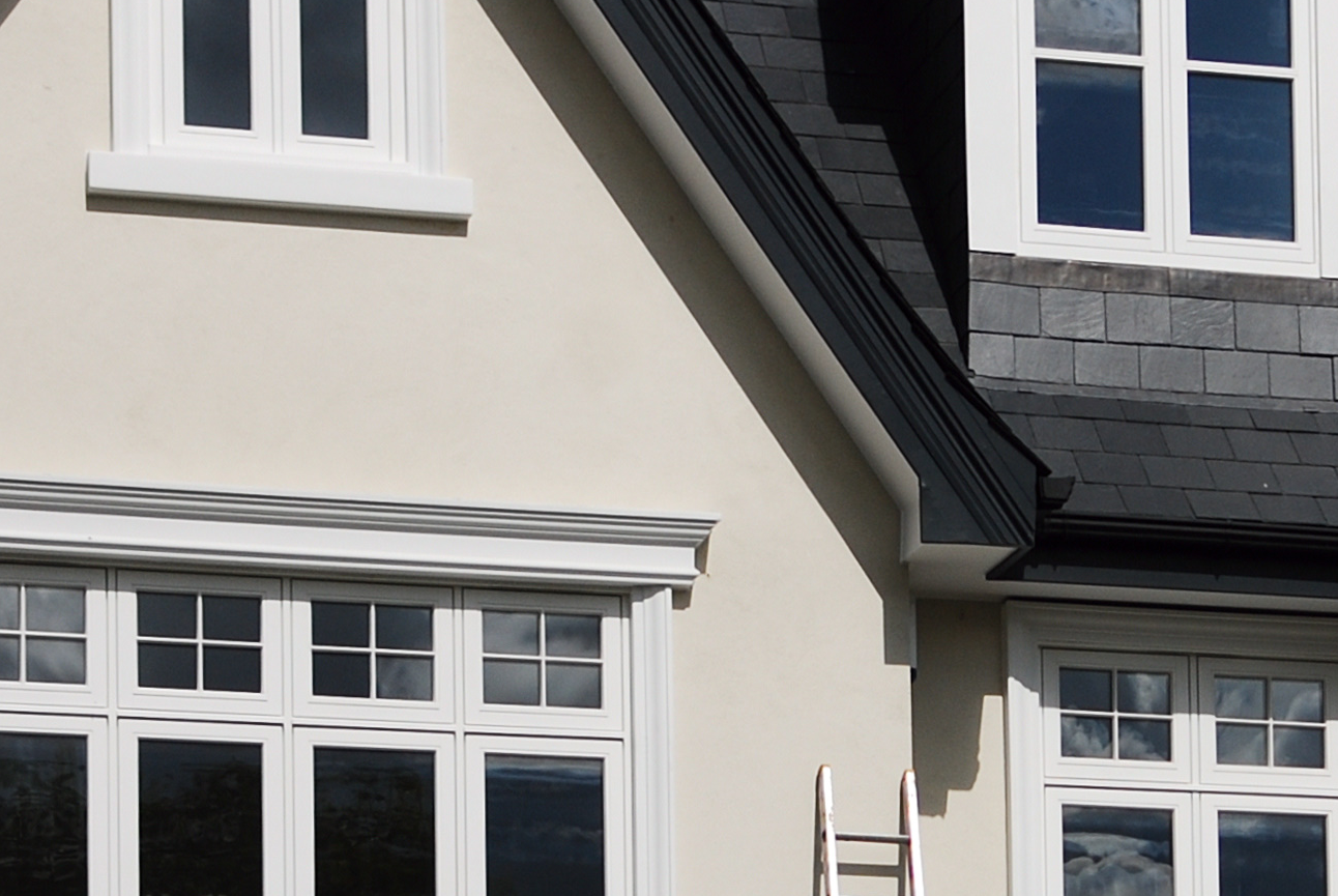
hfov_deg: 14.8
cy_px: 565
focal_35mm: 137
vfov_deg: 10.0
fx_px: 5116
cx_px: 1033
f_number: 2.8
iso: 100
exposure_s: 1/4000
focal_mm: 31
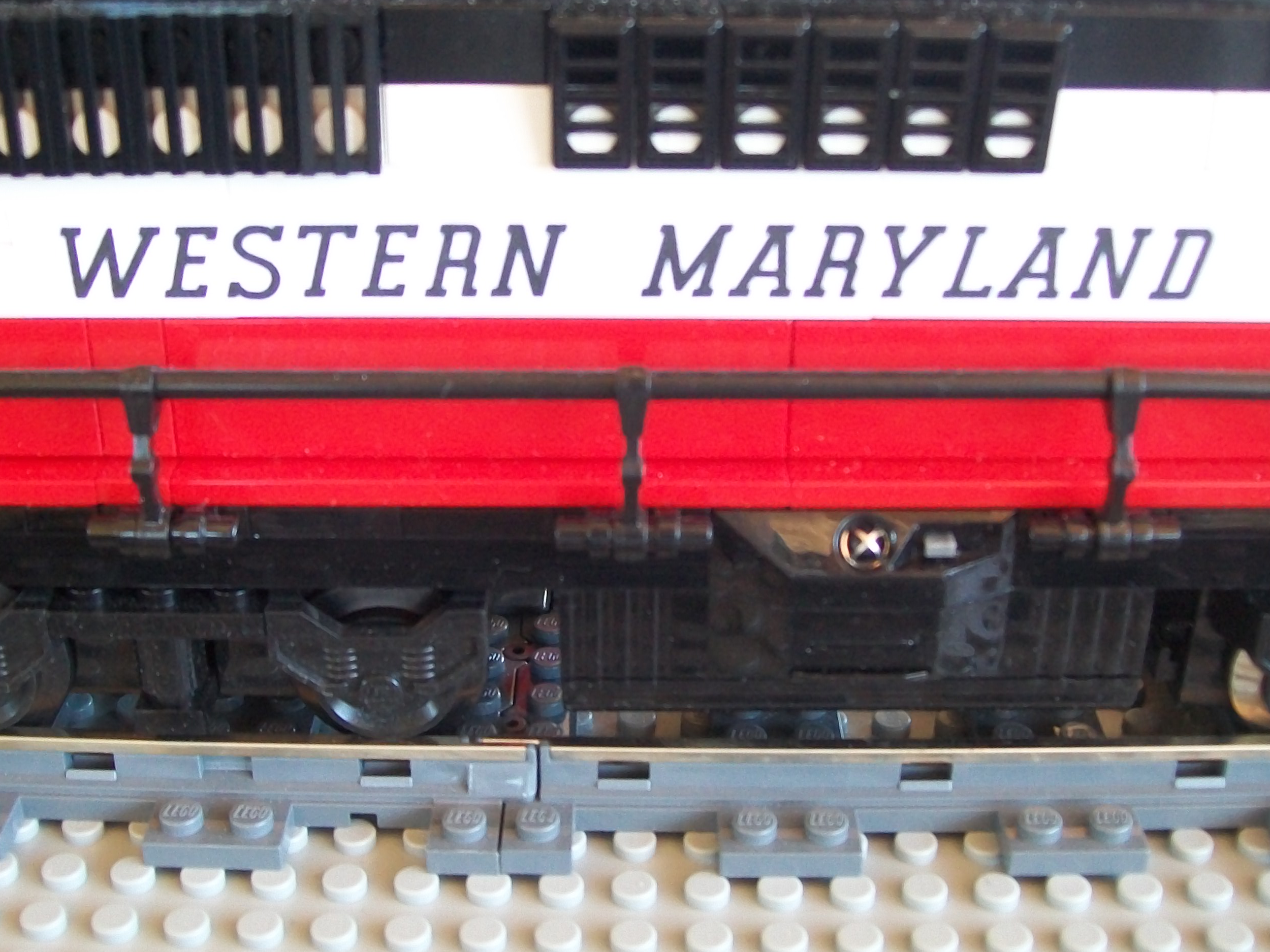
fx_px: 1724
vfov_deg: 30.9
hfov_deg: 40.4
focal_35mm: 47
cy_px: 432
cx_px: 567
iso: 160
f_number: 2.7
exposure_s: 1/40
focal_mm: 6
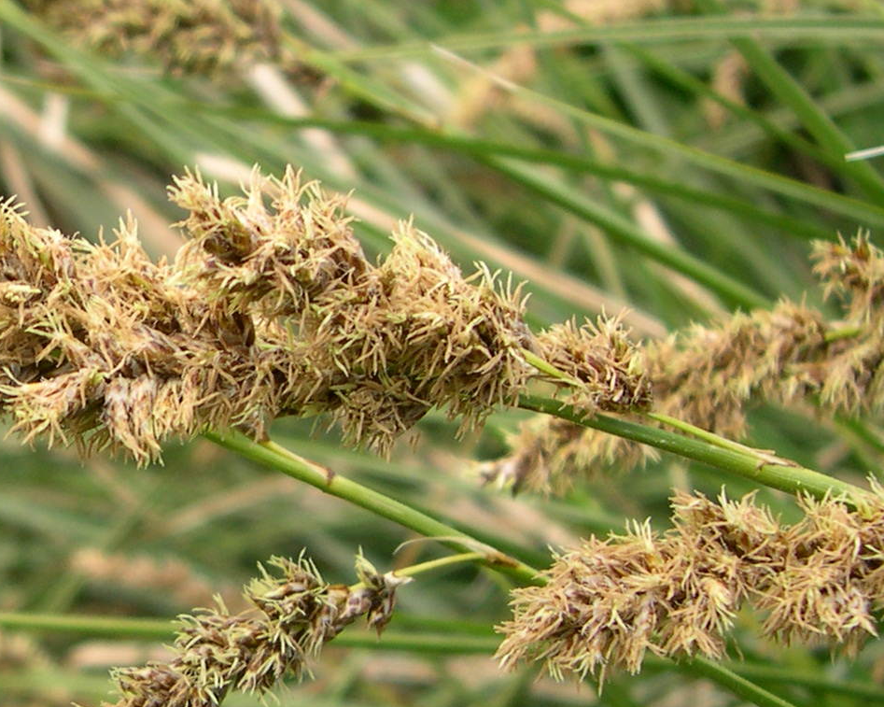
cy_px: 369
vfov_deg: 17.3
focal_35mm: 89
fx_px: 2328
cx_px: -12
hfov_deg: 20.8
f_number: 2.8
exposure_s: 1/301
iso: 100
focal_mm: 8
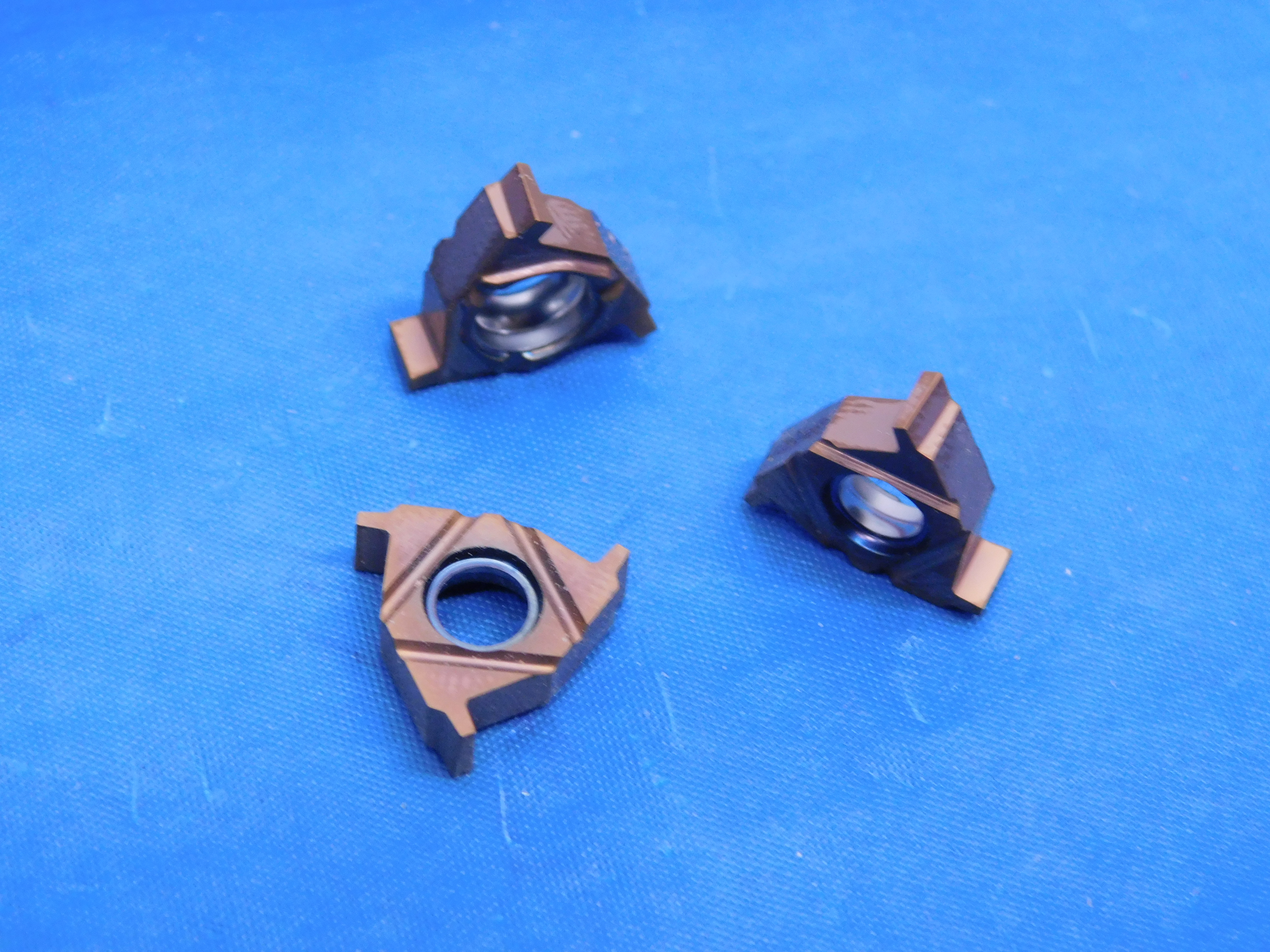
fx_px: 2935
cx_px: 635
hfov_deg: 24.4
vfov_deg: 18.4
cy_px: 476
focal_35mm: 80
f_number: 4.4
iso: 400
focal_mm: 14.2
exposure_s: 1/20
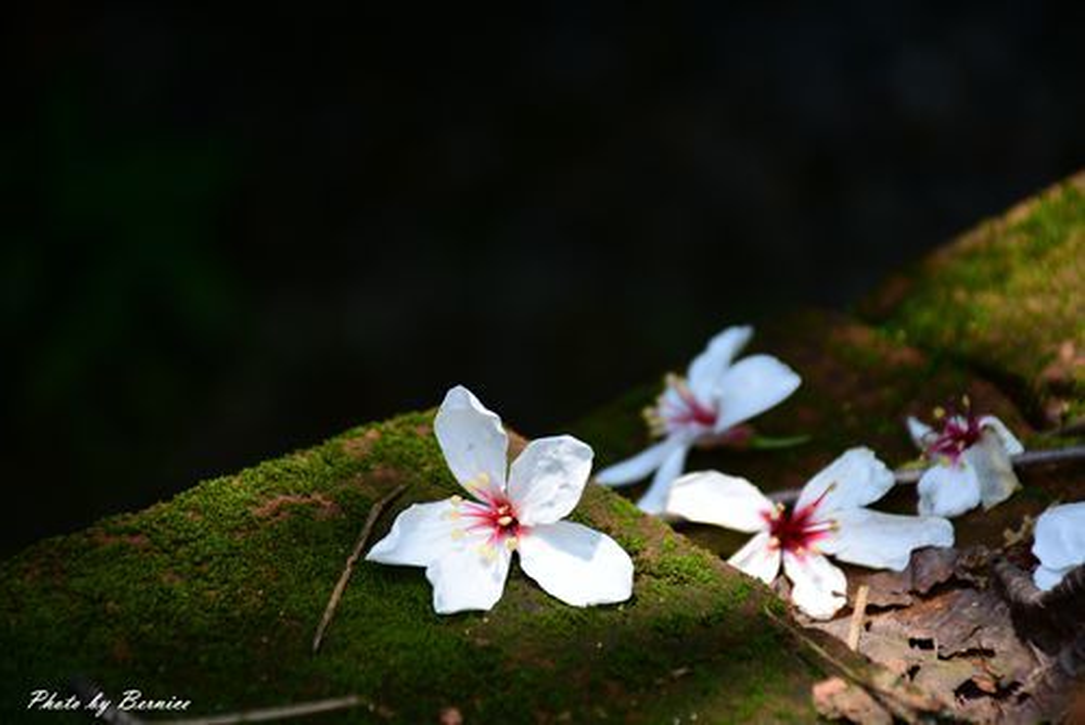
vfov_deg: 6.6
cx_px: 542
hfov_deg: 9.8
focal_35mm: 210
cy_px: 362
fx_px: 6333
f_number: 5.6
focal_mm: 140
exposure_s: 1/250
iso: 125
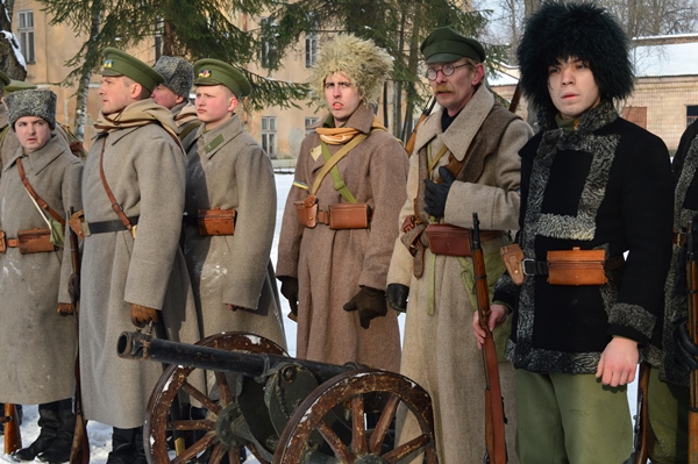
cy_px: 232
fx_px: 1104
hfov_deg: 35.1
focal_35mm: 57
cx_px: 349
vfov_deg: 23.7
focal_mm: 38
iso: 200
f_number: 8
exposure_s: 1/250
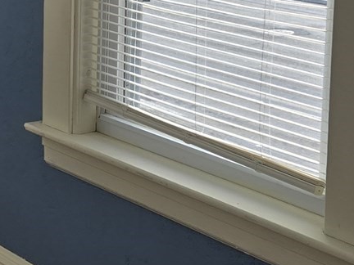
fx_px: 1115
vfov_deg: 13.4
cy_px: 6
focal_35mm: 109
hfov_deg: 17.6
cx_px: -14
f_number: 1.8
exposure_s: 1/455
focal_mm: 5.4
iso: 25
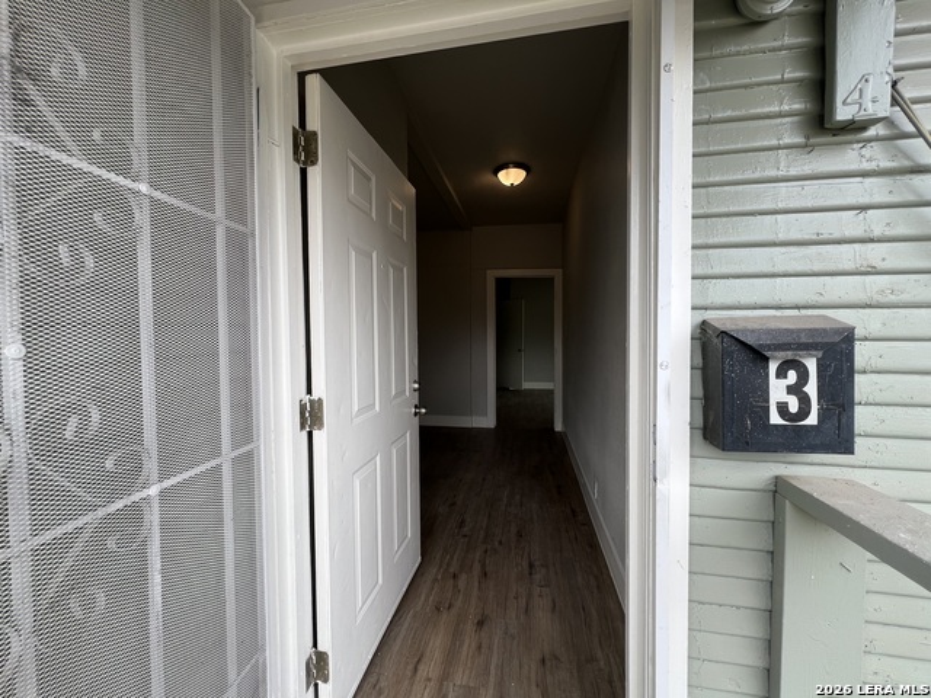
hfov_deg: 106.2
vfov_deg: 89.9
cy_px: 349
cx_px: 466
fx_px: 350
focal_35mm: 13
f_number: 1.8
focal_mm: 1.57
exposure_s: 1/99
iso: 32
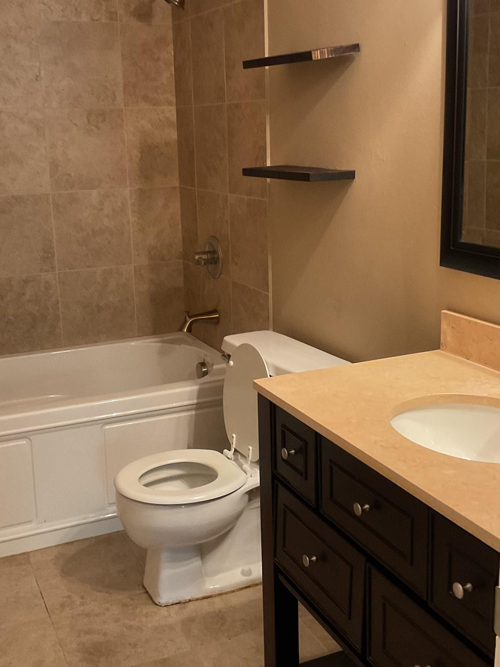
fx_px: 828
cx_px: 232
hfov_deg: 33.6
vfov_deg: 43.9
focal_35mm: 43
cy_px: 326
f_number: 1.8
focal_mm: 3
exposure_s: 1/40
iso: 250
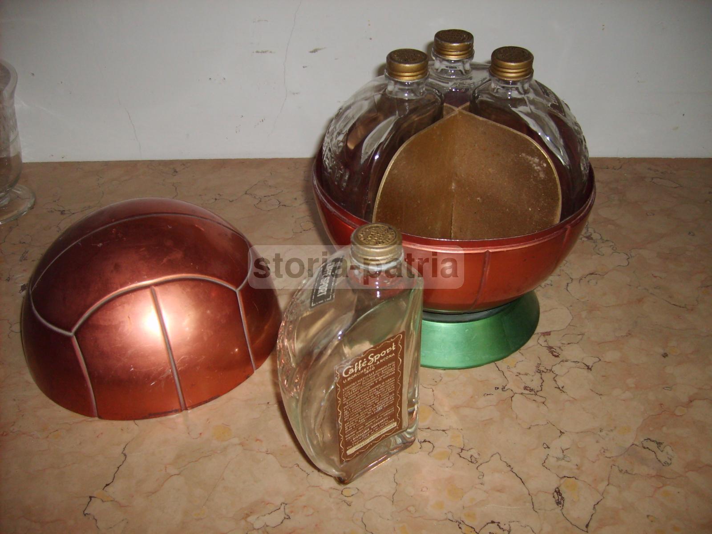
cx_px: 356
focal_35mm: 35
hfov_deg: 52.6
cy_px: 267
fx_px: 720
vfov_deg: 40.7
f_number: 2.8
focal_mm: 5.8
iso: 100
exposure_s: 1/45
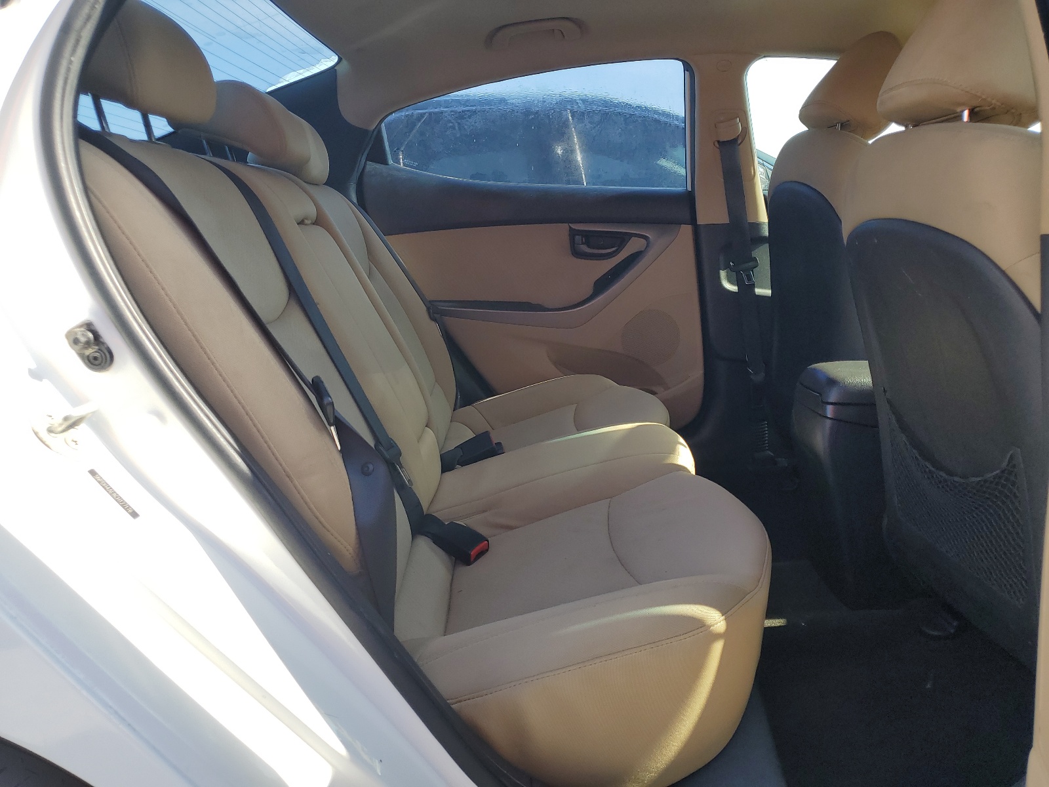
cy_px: 394
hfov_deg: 67.3
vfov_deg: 53.1
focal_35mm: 26
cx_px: 524
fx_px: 788
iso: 50
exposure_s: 1/588
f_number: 1.5
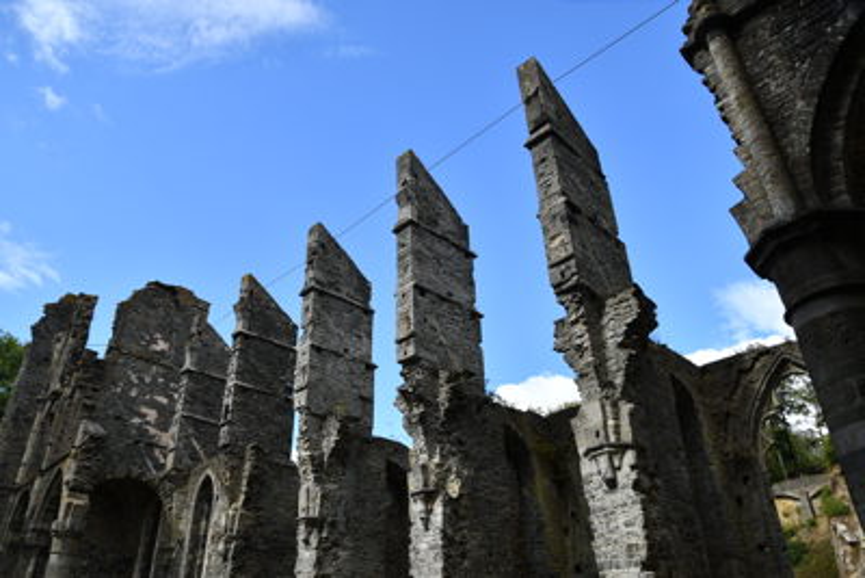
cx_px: 432
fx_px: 577
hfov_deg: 73.7
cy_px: 289
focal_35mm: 24
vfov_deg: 53.2
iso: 100
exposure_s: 1/320
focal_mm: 16
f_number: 6.3
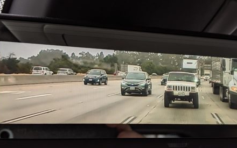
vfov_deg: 25.7
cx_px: 124
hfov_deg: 40.3
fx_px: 323
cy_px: 93
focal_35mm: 50
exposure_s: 1/391
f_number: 1.8
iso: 54
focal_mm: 4.44
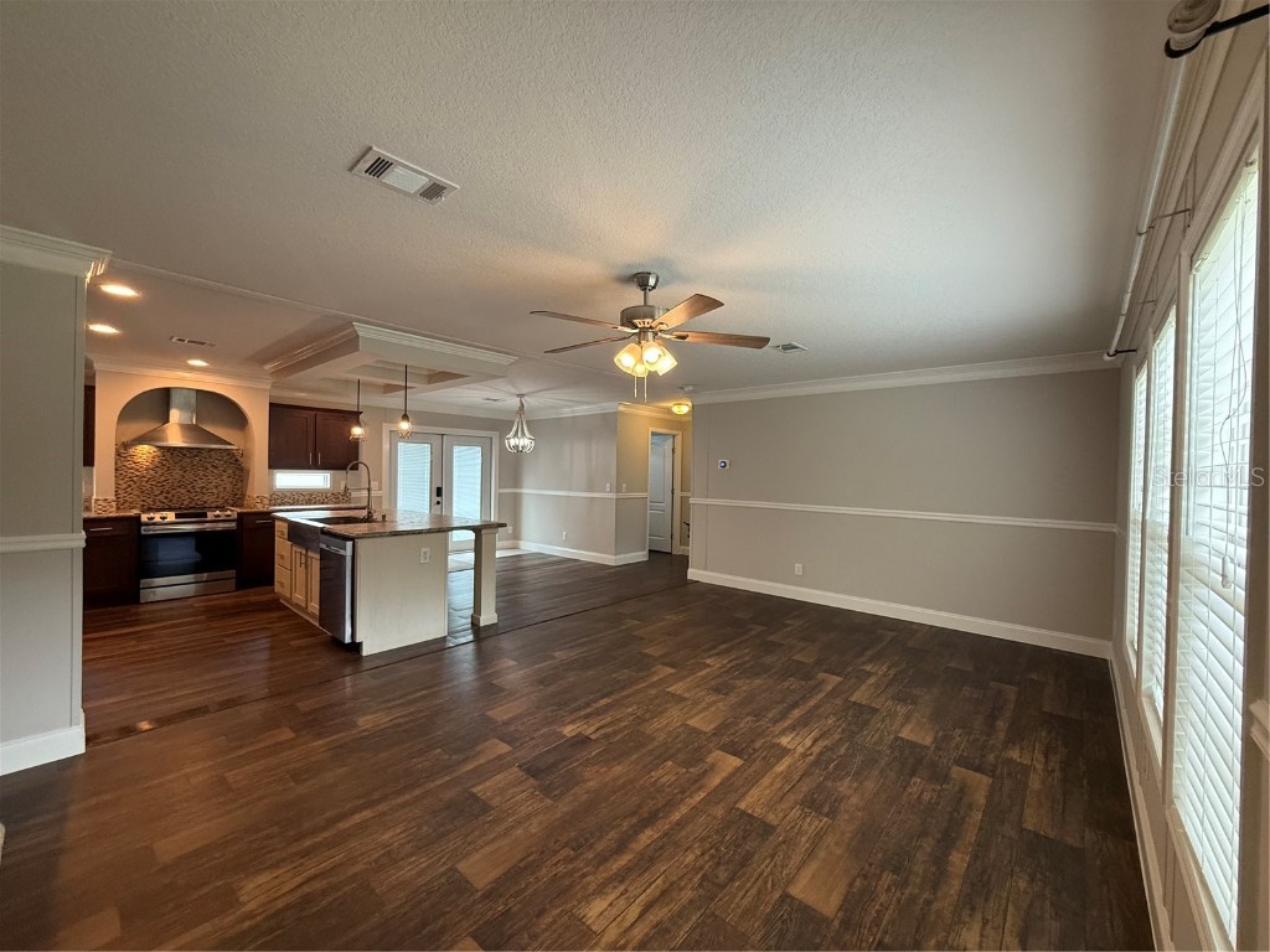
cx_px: 635
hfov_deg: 102.1
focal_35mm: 14
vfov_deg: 85.7
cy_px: 476
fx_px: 514
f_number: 2.2
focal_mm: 2.22
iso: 320
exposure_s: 1/120
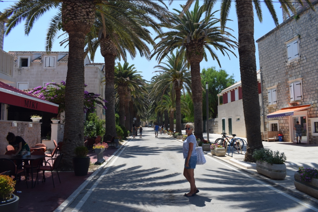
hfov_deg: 67.4
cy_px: 106
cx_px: 159
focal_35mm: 27
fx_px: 239
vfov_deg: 47.9
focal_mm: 18
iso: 125
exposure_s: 1/80
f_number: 8
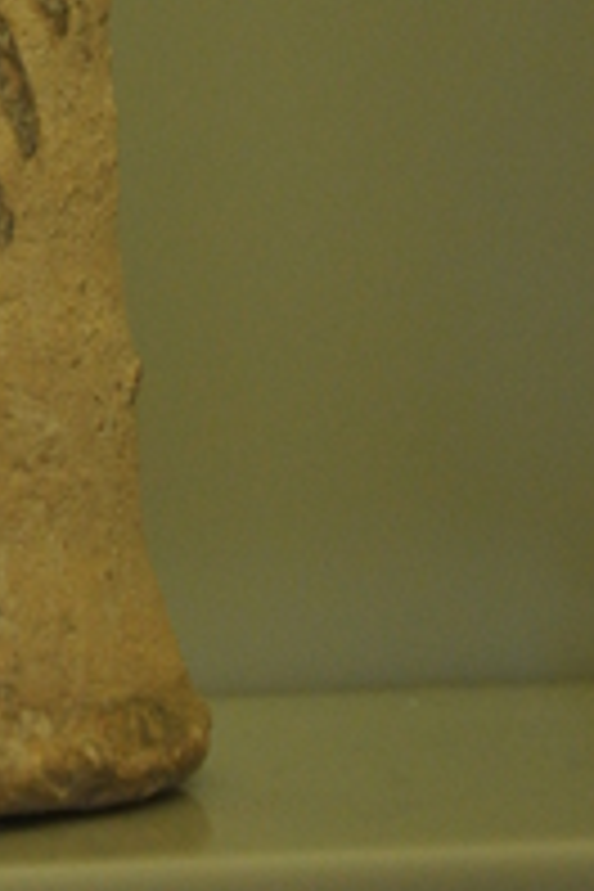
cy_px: -468
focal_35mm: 676
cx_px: -223
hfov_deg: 2.0
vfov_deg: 3.0
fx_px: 16721
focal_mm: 135
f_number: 5.6
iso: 800
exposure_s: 1/13
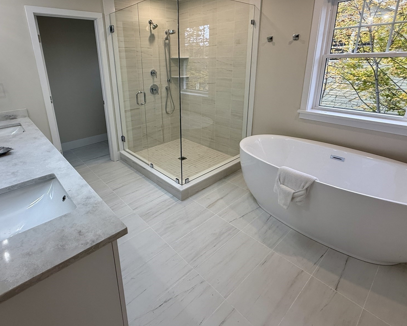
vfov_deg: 69.9
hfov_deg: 82.9
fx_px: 229
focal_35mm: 19
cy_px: 126
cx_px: 179
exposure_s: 1/120
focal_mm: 2.22
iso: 100
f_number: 2.2
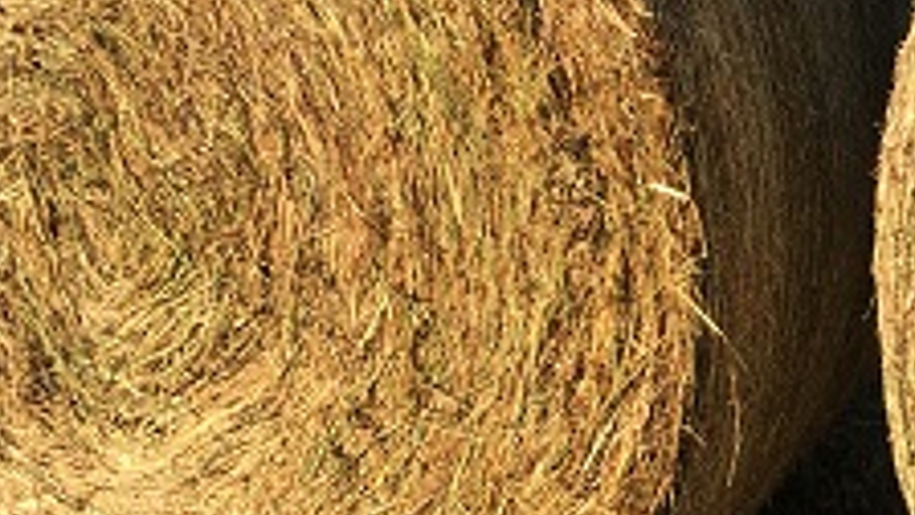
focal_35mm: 114
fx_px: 2766
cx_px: 970
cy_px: 202
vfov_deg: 10.6
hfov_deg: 18.2
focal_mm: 4.15
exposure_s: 1/894
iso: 25
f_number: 2.2
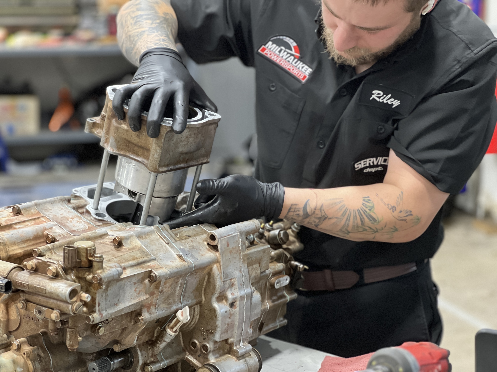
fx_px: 1105
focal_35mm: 77
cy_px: 186
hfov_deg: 25.3
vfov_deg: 19.1
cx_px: 248
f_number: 2.8
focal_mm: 9
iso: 400
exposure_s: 1/30
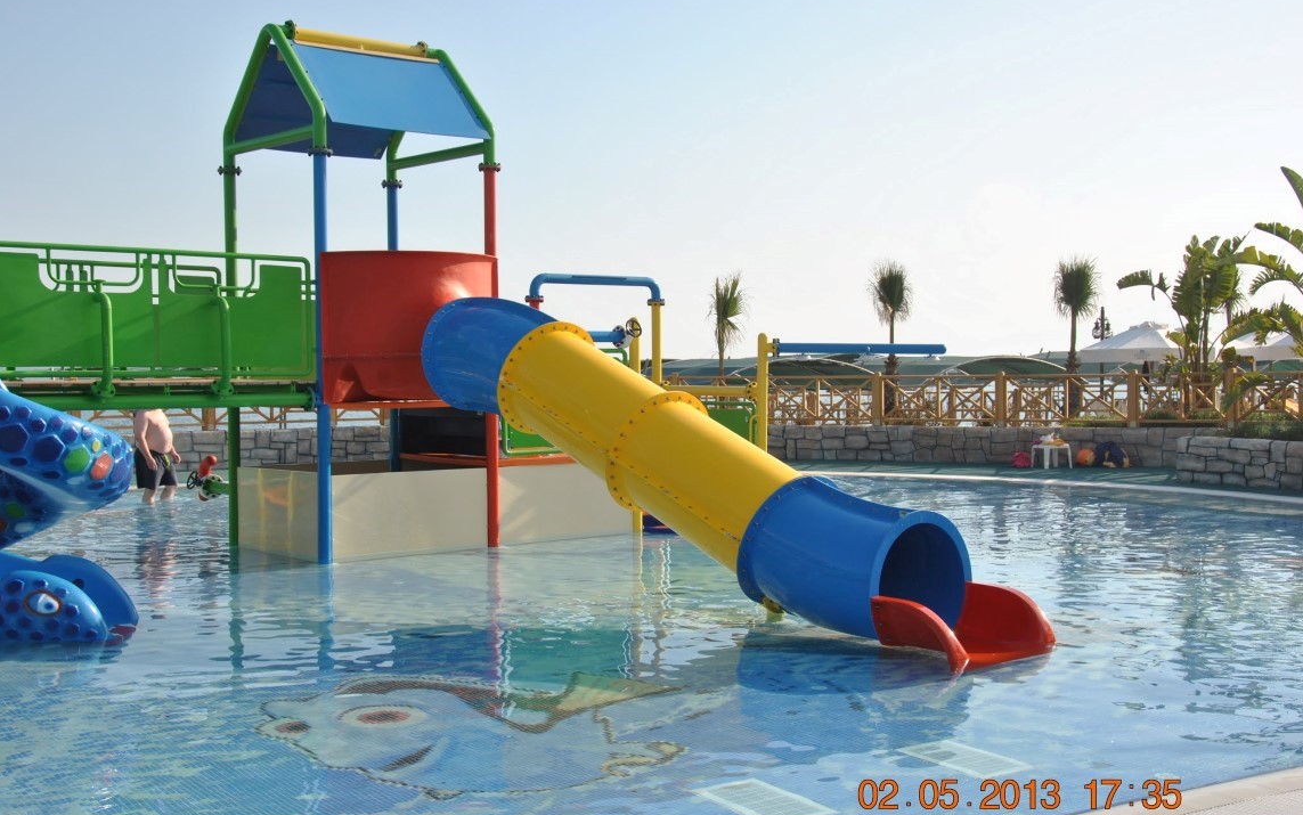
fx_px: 1527
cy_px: 423
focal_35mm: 43
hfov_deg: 46.2
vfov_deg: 29.9
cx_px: 653
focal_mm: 28
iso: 100
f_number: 9
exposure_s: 1/200
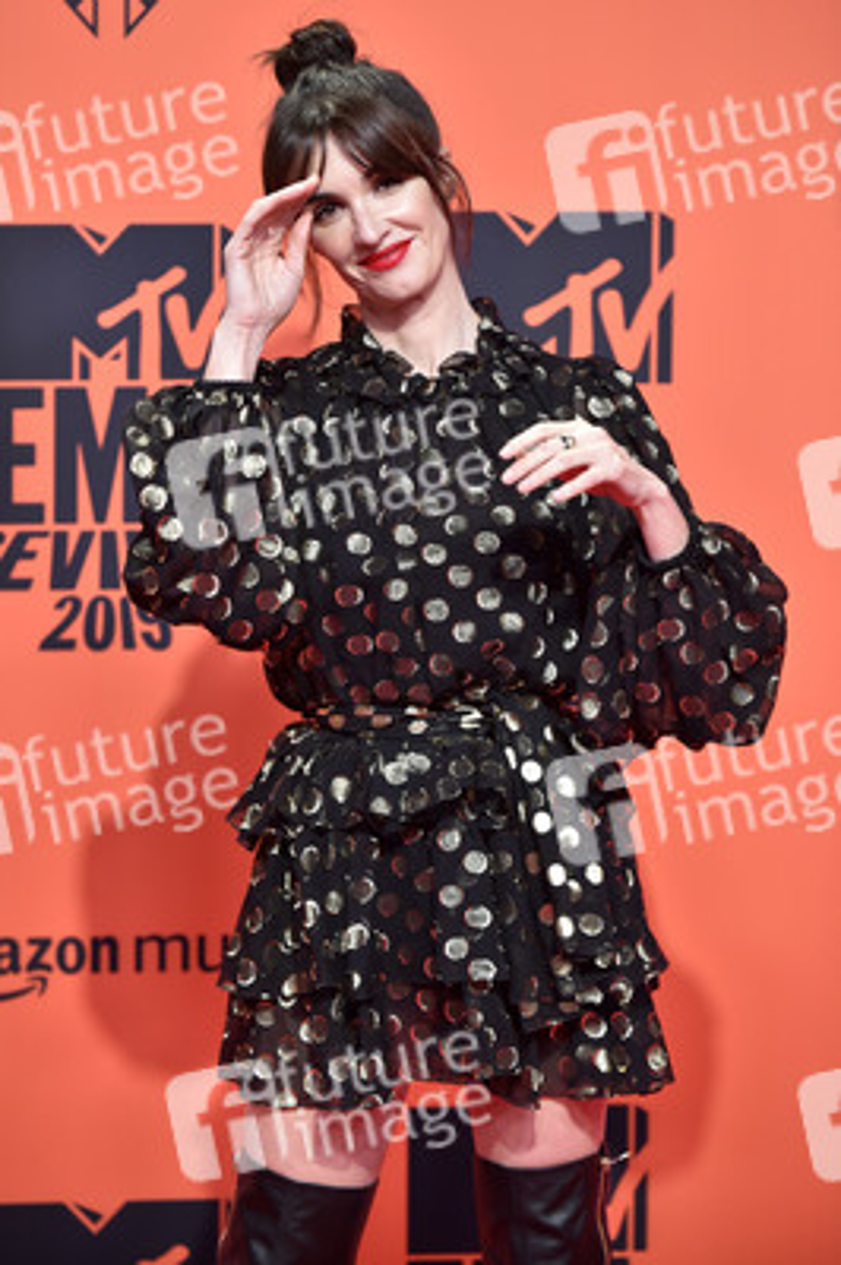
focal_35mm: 120
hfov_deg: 11.4
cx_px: 420
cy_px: 632
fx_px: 4212
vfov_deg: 17.1
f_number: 3.5
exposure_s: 1/250
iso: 2000
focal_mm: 120
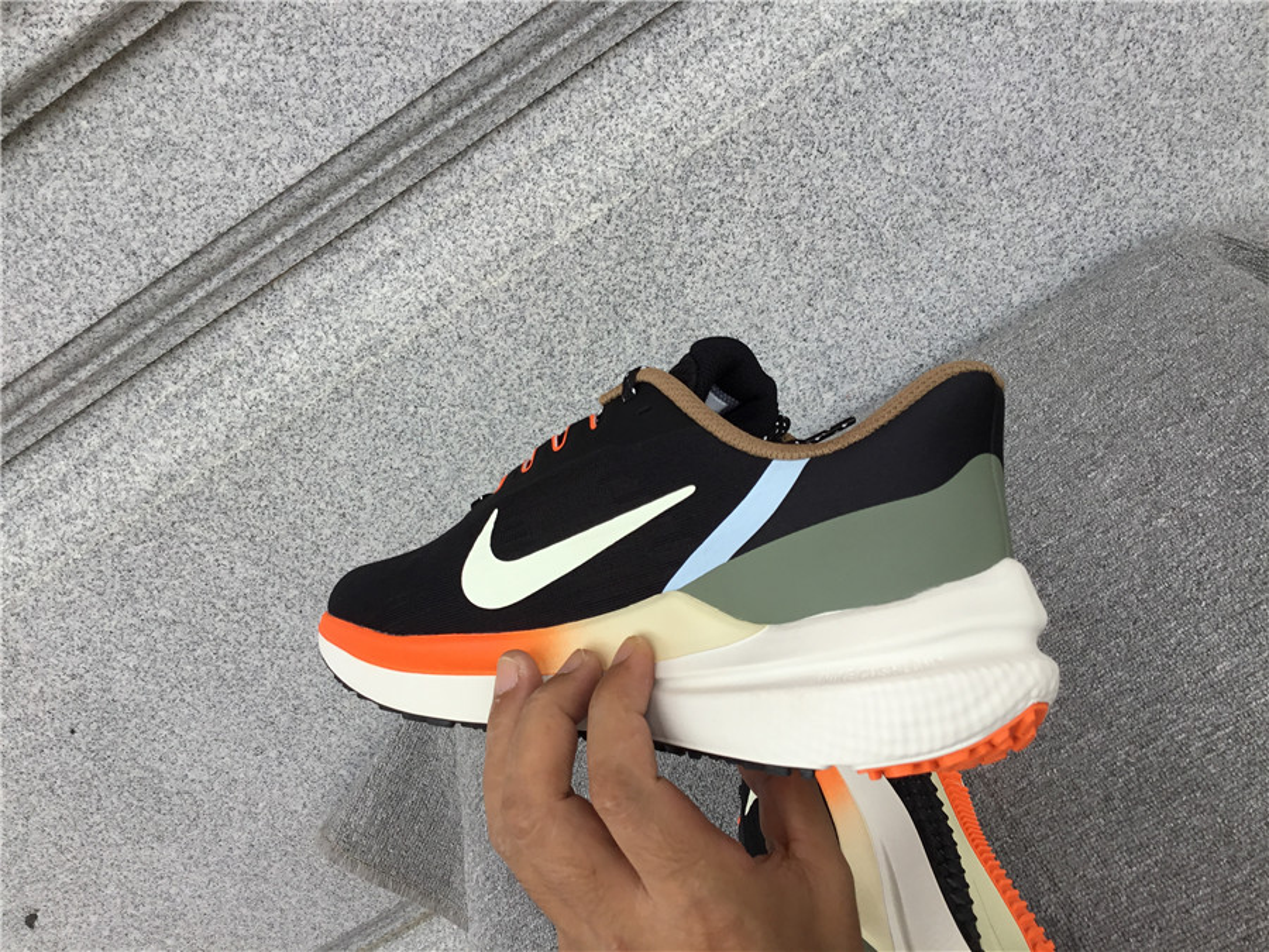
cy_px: 476
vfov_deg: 45.4
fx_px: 1136
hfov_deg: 58.4
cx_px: 634
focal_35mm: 31
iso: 25
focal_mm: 3.3
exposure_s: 1/235
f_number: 2.4
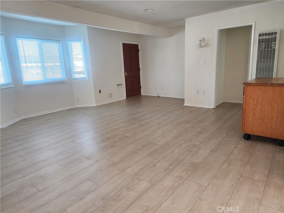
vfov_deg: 58.9
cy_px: 106
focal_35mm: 23
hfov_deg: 73.9
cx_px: 142
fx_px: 189
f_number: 1.8
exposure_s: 1/120
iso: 800
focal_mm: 6.4
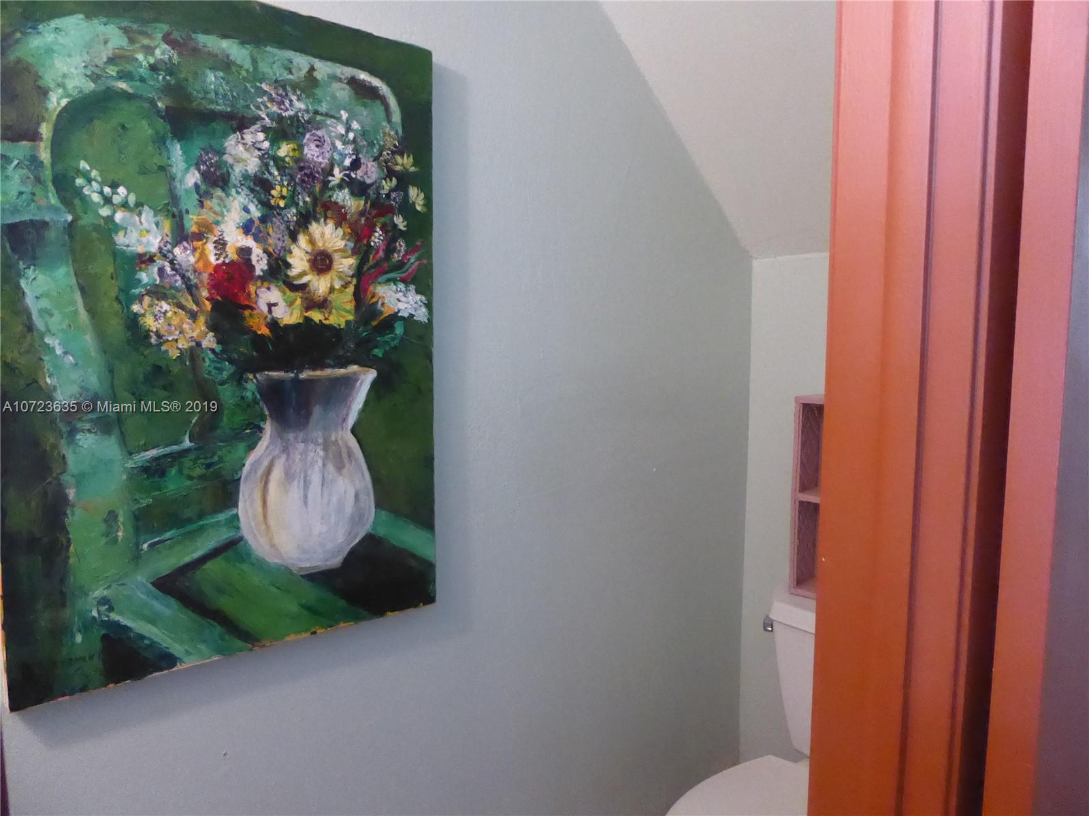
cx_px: 544
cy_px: 408
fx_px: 786
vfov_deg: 54.9
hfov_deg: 69.4
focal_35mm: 25
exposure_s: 1/30
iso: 1600
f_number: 3.3
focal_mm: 4.3
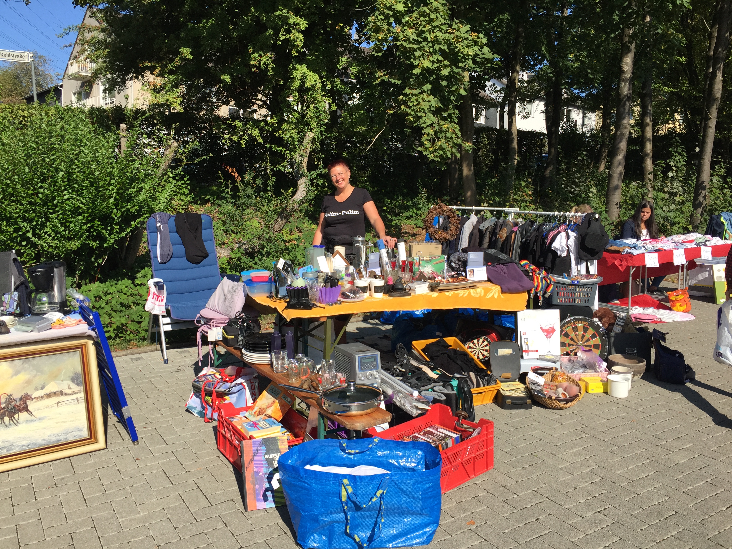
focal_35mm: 29
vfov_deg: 48.2
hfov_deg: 61.7
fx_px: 613
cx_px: 366
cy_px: 274
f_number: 2.2
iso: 32
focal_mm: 4.15
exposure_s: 1/1980
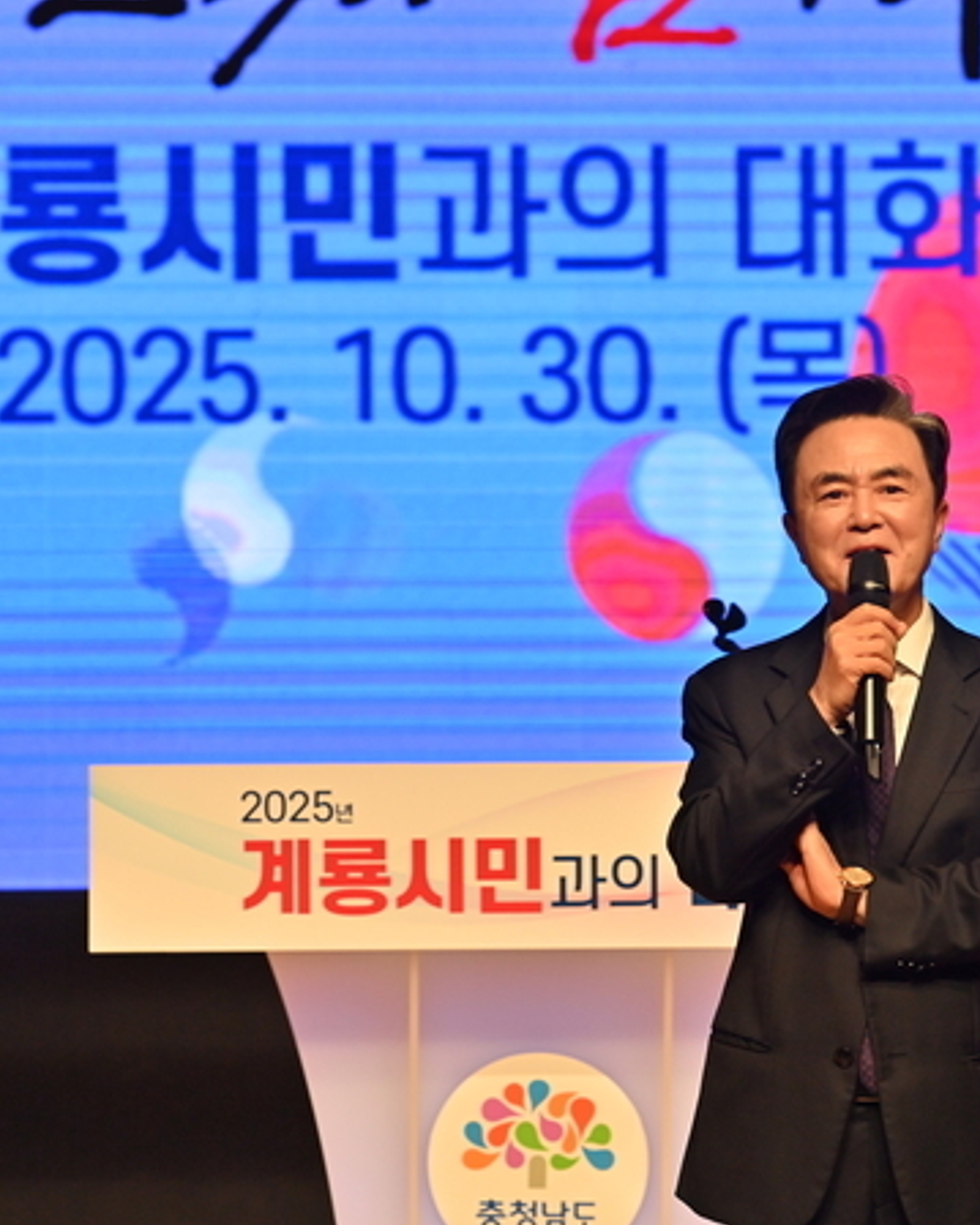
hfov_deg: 5.4
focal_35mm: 284
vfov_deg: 6.8
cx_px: 852
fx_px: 10300
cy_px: 610
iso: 1000
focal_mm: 200
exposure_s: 1/320
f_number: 6.3
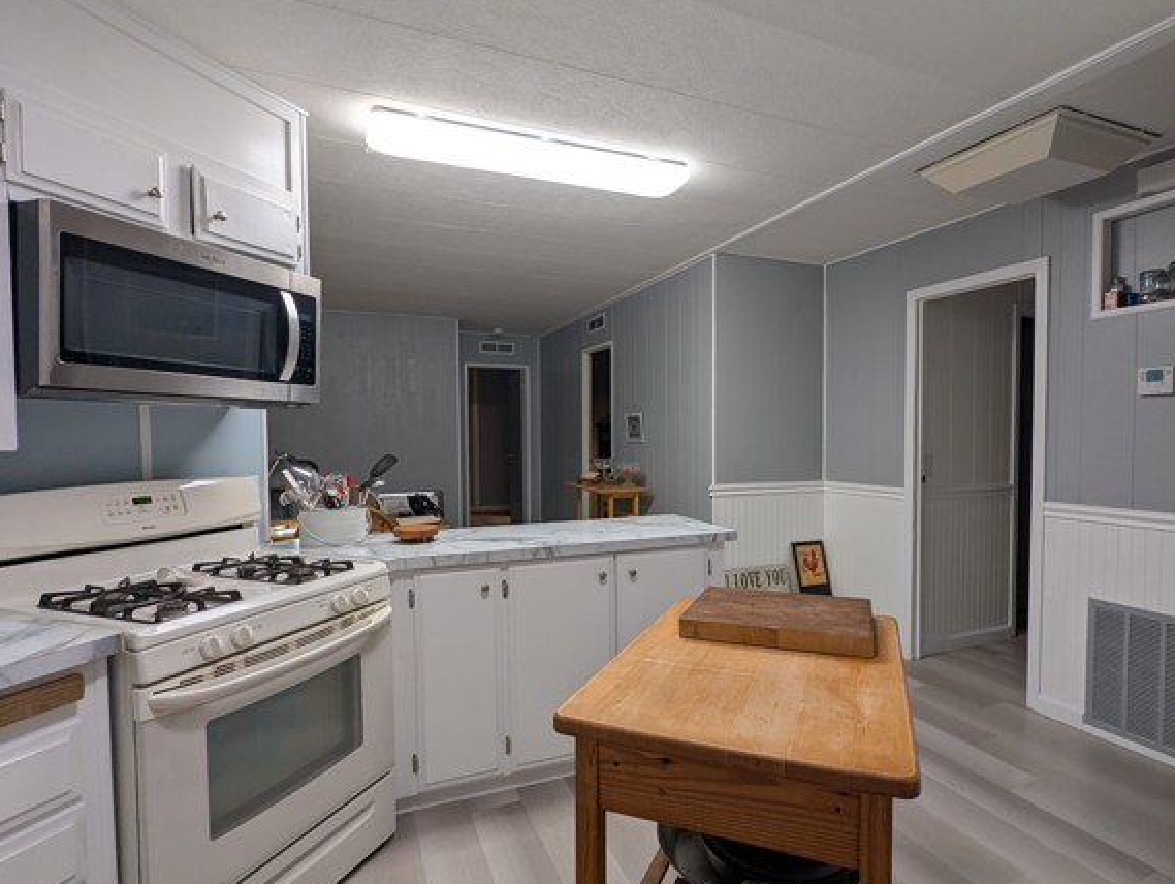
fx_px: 612
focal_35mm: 18
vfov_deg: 71.7
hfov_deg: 87.6
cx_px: 624
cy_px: 451
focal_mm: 2.35
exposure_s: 1/40
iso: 56
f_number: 2.2
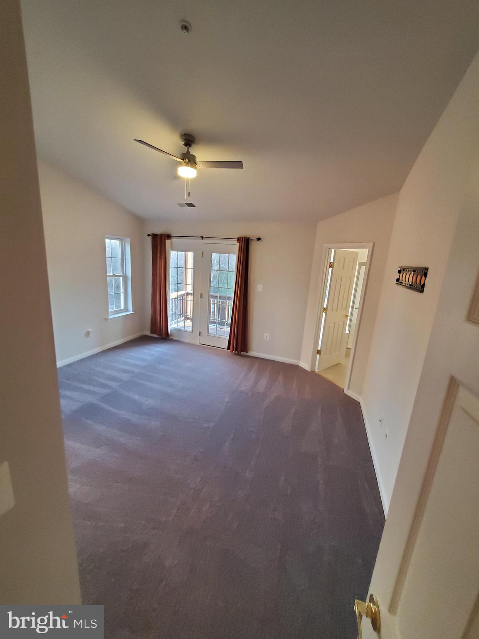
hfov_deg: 89.9
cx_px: 240
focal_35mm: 13
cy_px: 320
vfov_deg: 106.2
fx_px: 240
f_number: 2.2
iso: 500
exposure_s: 1/29
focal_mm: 1.8
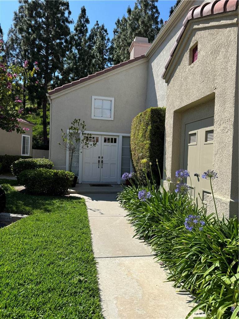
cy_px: 160
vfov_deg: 71.6
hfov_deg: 56.8
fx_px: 221
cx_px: 120
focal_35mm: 24
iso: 80
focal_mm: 6.76
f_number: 1.78
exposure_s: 1/3802
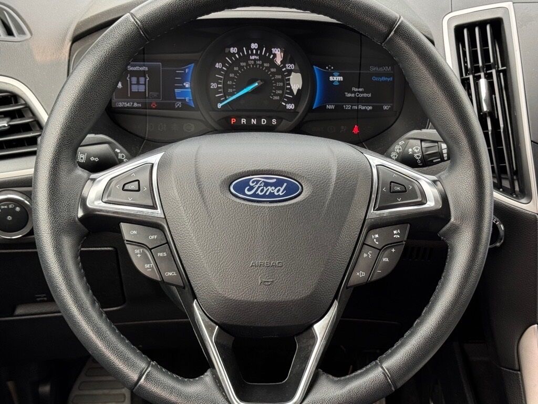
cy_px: 202
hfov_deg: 39.7
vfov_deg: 30.3
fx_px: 746
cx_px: 269
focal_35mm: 48
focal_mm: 6.76
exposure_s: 1/218
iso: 50
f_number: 1.78
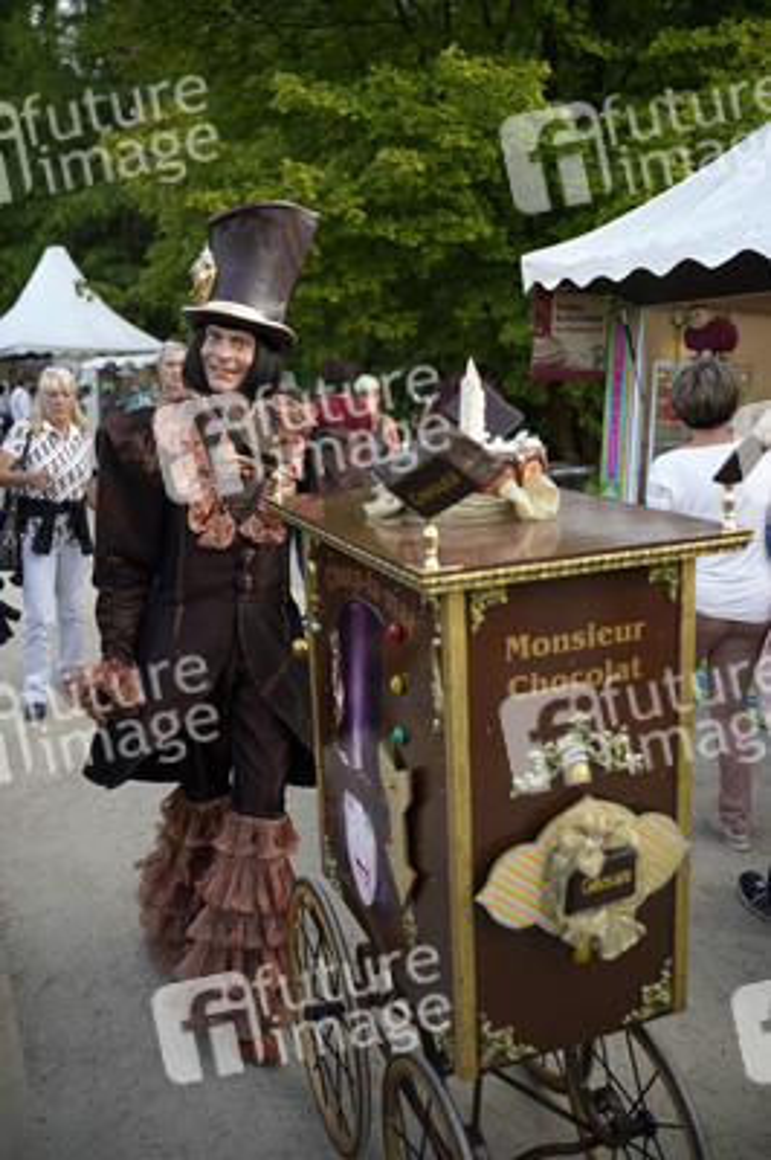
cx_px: 386
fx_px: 998
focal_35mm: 31
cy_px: 580
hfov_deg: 42.3
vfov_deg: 60.3
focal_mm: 31
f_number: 2.8
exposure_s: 1/1600
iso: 800
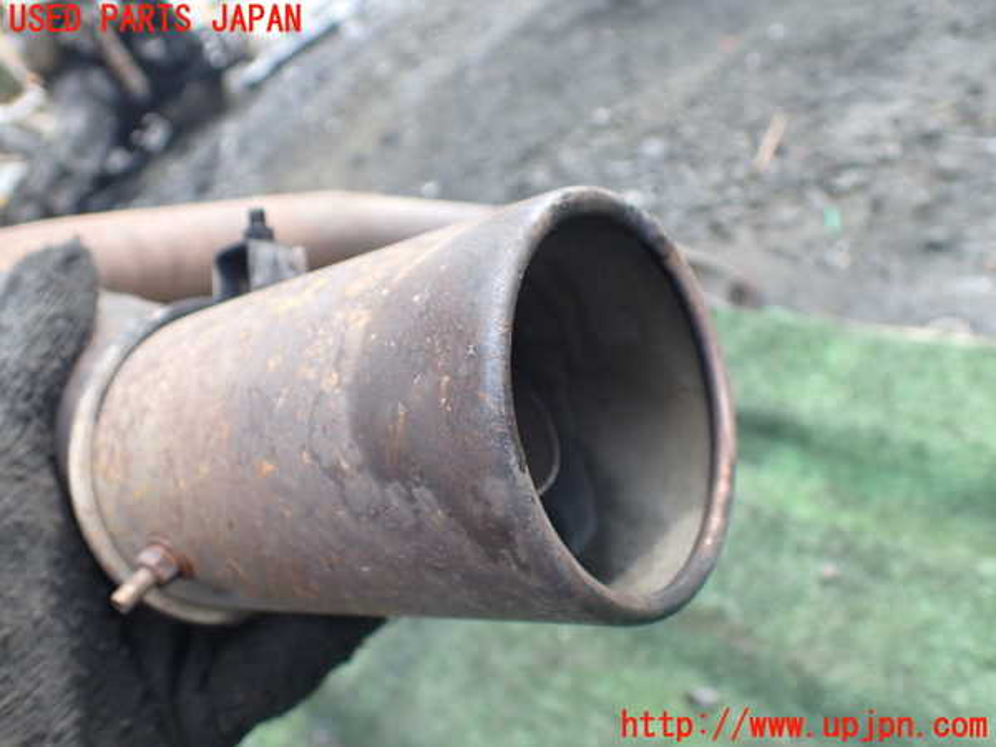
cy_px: 374
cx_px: 498
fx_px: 863
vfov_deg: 46.8
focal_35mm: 30
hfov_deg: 60.0
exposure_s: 1/200
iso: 100
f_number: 2.3
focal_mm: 5.4
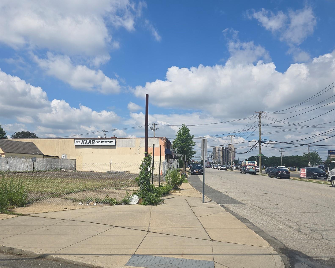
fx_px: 288
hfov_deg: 60.3
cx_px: 152
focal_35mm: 29
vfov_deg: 49.9
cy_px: 149
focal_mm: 6.3
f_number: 1.7
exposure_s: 1/1265
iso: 12
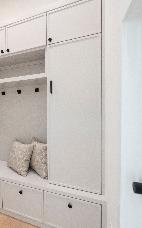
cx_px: 7
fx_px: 136
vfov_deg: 79.7
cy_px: 114
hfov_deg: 47.8
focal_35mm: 22
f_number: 5
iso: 1000
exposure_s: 1/60
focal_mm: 14
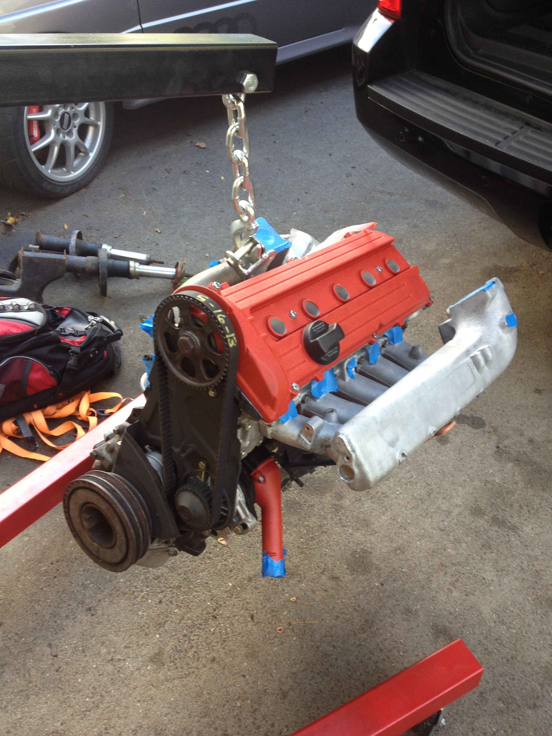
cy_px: 368
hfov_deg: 40.7
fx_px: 744
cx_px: 276
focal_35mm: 35
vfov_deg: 52.6
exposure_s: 1/30
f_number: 2.4
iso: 64
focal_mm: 4.28
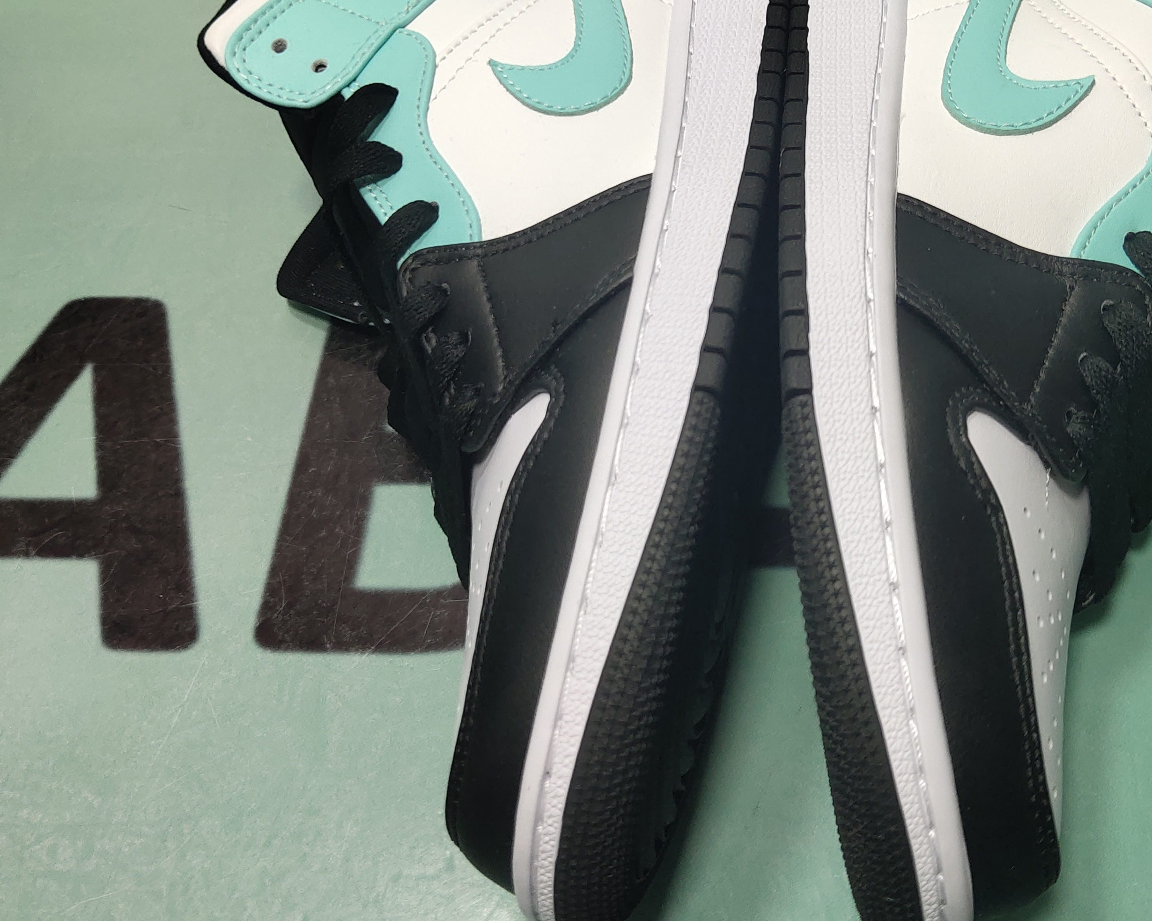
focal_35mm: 48
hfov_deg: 38.6
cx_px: 713
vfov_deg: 31.3
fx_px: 1637
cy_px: 359
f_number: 1.79
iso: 69
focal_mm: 4.35
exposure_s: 1/100
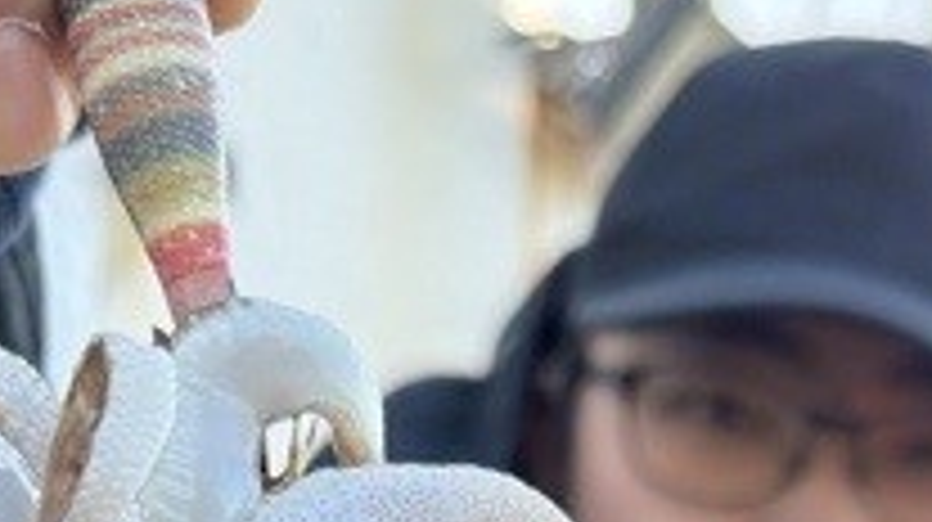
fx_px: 2000
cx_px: 563
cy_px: 1161
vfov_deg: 12.4
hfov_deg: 26.2
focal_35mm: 81
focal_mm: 6.76
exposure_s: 1/1770
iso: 400
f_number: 1.78
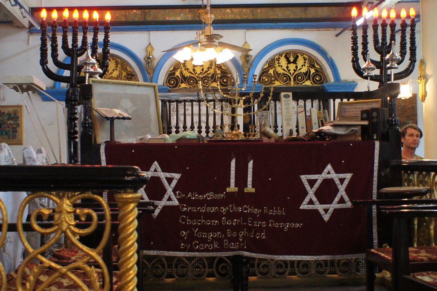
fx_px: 667
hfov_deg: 36.3
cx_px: 218
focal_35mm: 55
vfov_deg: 24.6
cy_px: 146
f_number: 2.8
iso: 800
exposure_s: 1/30
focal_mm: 16
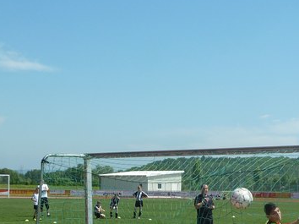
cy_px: 204
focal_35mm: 95
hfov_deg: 20.1
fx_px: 820
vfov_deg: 15.4
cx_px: 291
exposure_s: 1/400
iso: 80
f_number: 5
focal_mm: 7.9
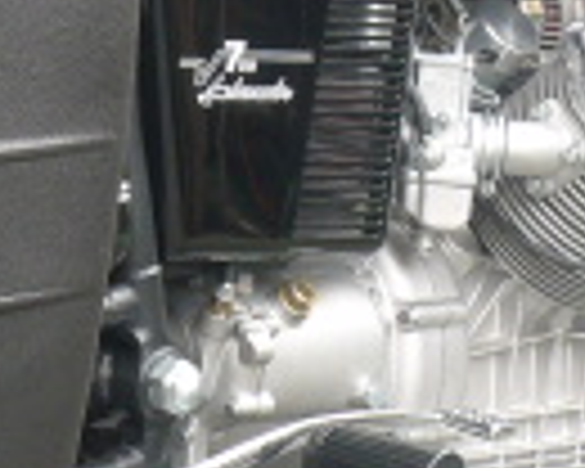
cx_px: 45
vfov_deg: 7.4
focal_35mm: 207
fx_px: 3584
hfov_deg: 9.3
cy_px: -4
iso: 200
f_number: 4
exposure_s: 1/100
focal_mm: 9.2
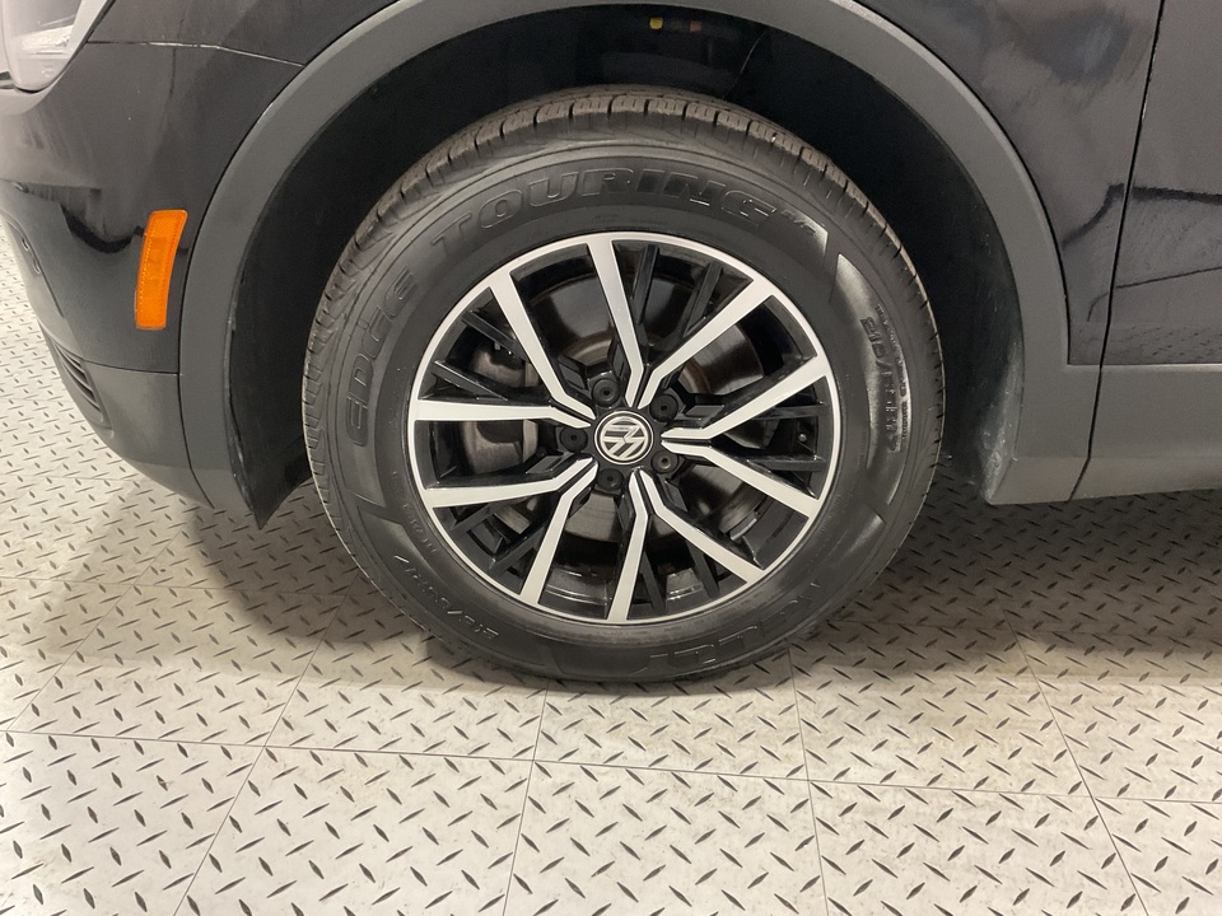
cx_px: 611
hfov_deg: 61.7
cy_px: 458
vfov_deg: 48.2
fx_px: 1024
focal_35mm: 29
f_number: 1.8
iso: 160
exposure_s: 1/50
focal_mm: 3
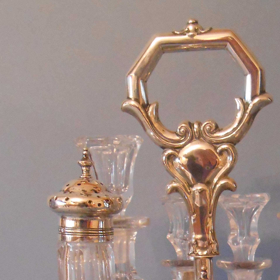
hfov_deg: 23.8
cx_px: 208
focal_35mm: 72
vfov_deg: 22.3
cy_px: 331
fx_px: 659
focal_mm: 6
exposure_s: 1/15
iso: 800
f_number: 3.9
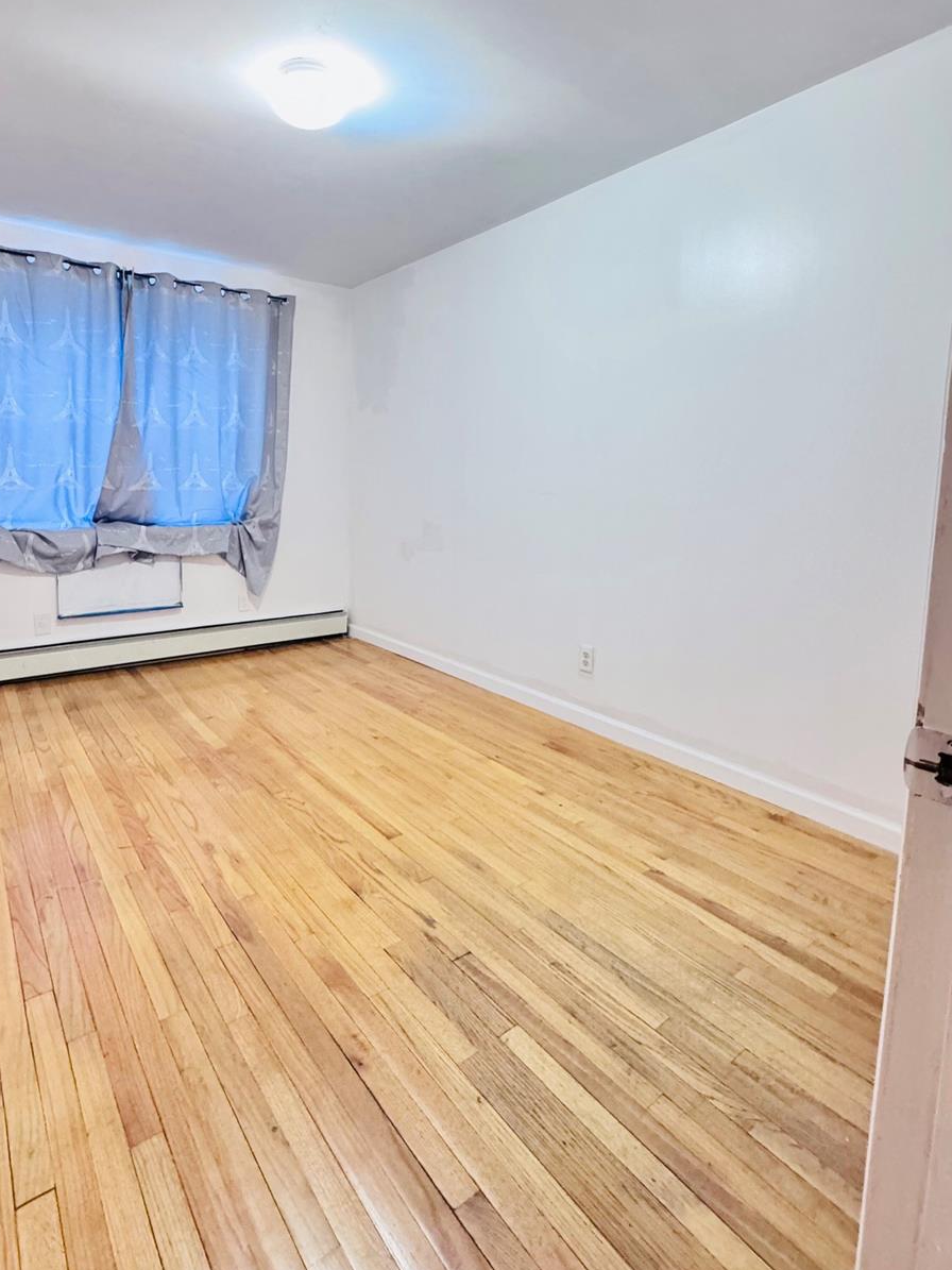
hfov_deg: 70.7
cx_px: 374
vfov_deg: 87.2
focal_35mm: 18
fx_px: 660
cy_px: 544
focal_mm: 2.22
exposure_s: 1/60
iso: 1000
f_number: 2.2
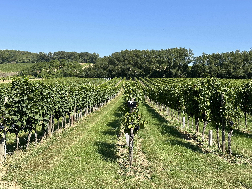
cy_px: 94
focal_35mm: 48
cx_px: 126
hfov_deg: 39.7
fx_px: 349
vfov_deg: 30.3
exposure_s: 1/2809
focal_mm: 6.86
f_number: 1.78
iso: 64
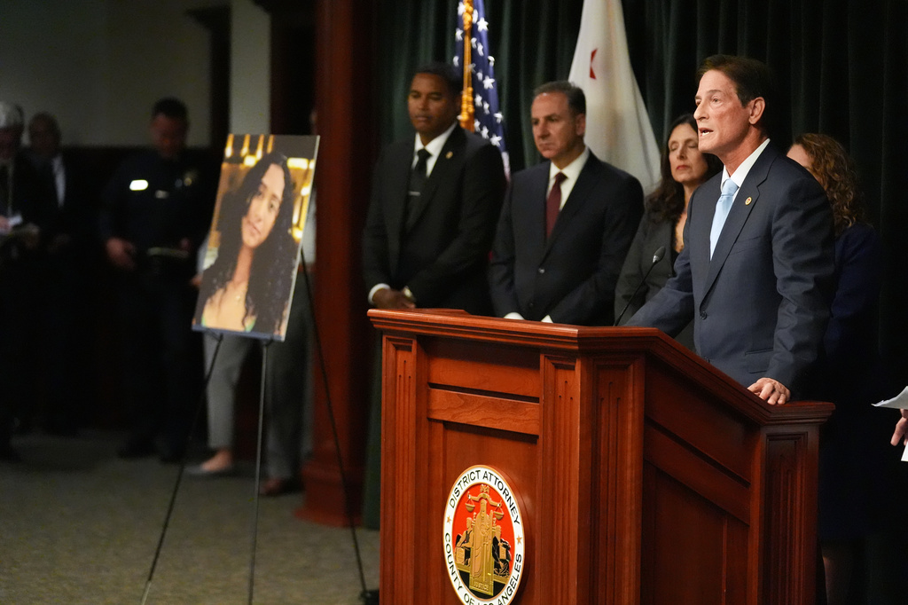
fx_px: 2748
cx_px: 454
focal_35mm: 109
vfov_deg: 12.6
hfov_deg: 18.8
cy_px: 302
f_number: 2.8
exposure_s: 1/1000
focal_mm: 109
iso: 10000
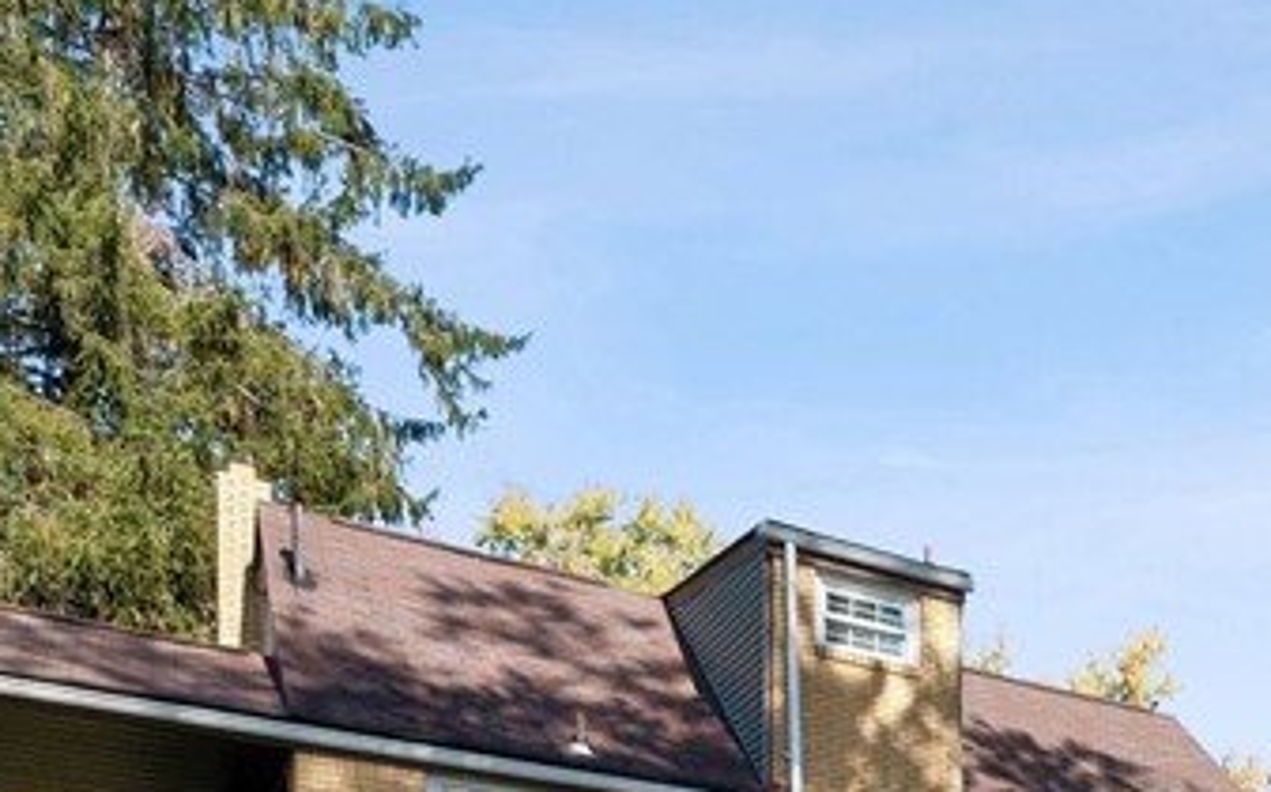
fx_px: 1592
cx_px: 1416
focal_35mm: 46
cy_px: 1229
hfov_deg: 36.4
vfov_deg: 22.3
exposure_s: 1/320
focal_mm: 14
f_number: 11
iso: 50
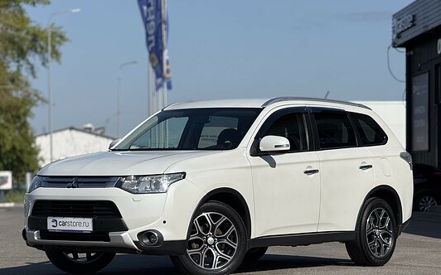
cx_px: 226
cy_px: 160
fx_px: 1574
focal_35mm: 131
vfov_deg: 10.0
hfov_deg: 16.0
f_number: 2.8
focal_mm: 15.66
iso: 50
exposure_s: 1/2933
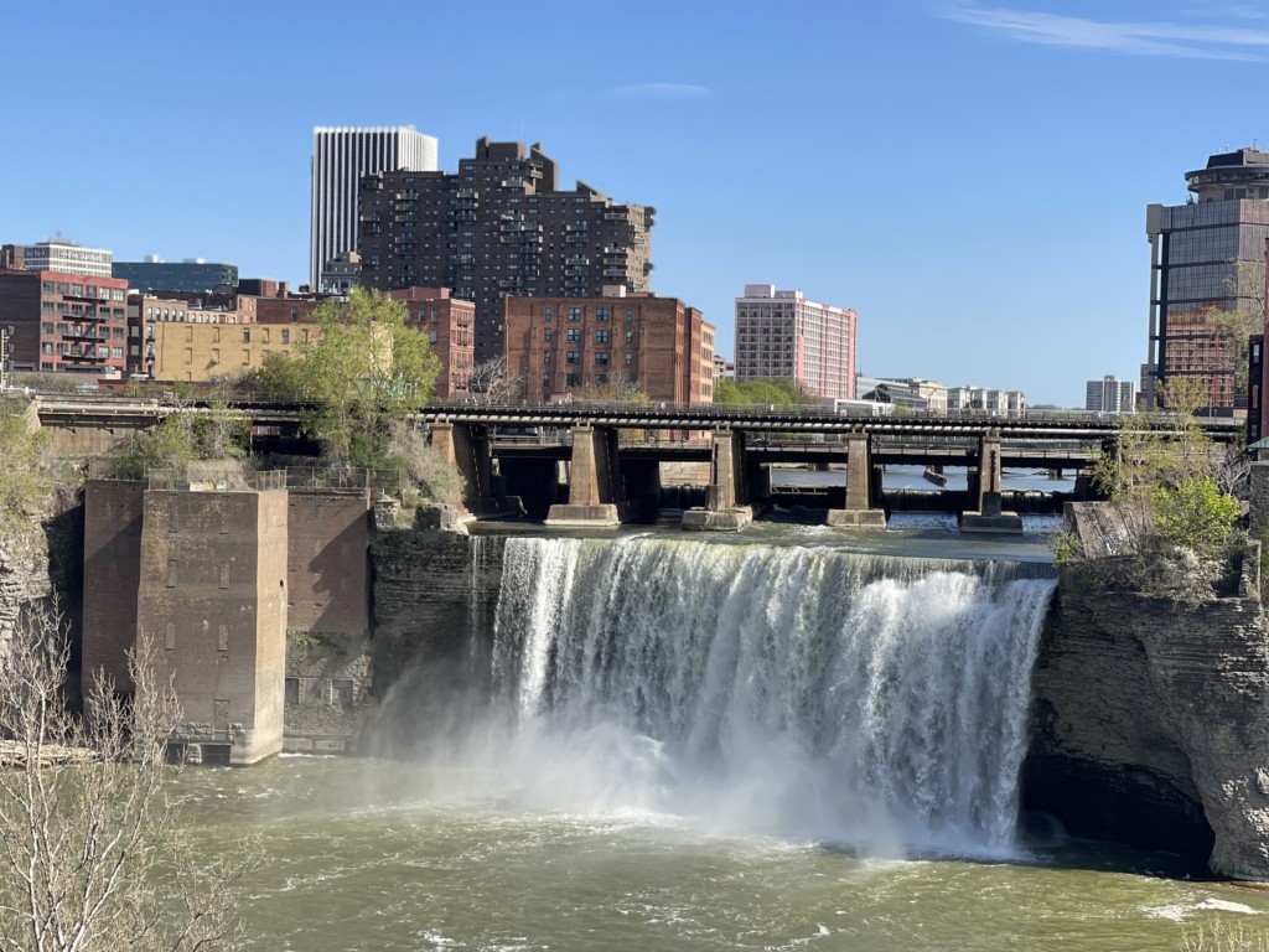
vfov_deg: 22.9
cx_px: 634
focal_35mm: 64
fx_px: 2346
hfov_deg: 30.3
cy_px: 476
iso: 20
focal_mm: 7.5
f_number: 2.2
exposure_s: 1/440
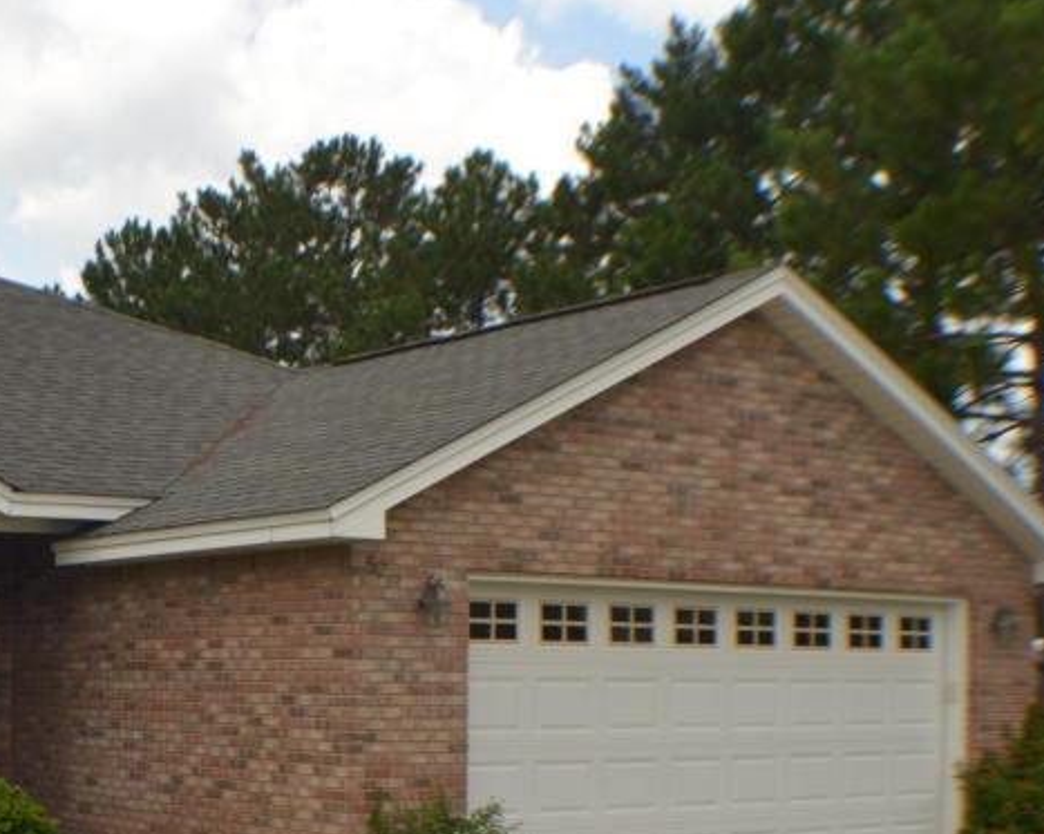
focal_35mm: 132
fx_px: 4076
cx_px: -49
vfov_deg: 11.7
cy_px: 599
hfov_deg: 14.3
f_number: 7.1
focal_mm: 38
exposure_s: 1/200
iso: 100
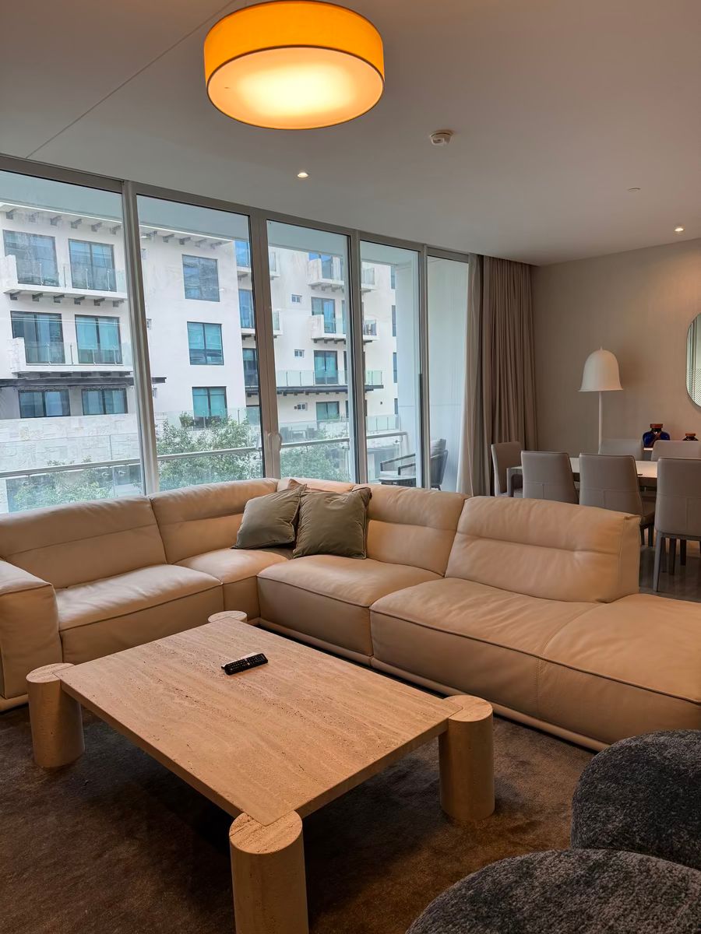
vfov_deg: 71.6
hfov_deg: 56.8
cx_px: 350
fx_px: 648
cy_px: 467
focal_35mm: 24
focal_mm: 6.76
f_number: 1.78
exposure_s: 1/120
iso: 125
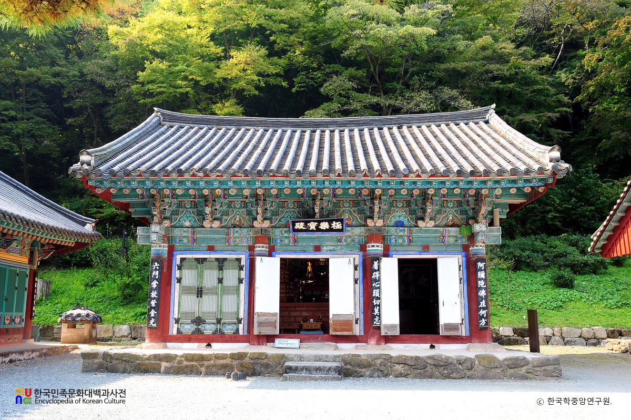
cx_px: 316
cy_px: 210
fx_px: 613
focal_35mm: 35
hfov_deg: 54.5
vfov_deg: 37.8
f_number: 22
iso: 200
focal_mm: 35
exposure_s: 1/5
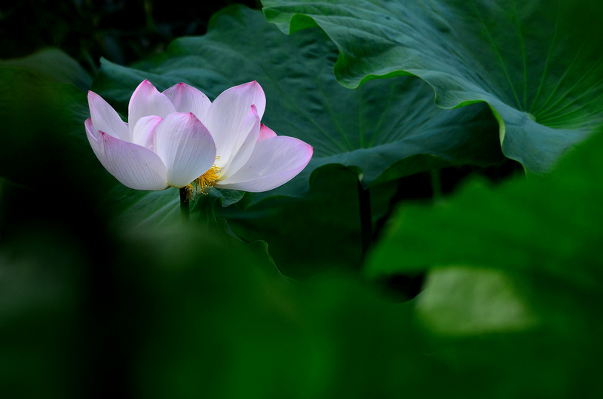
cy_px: 200
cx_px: 302
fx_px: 7522
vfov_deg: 3.0
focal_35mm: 450
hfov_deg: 4.6
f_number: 11
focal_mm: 300
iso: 400
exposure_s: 1/800
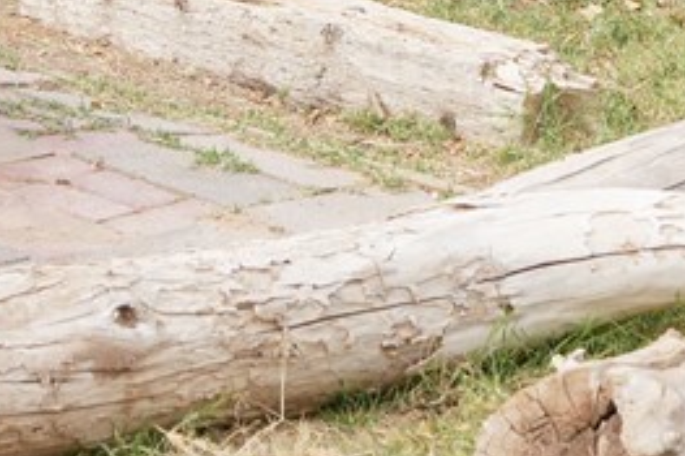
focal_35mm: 161
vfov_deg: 8.1
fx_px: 3061
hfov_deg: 12.8
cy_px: -459
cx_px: 337
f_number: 5
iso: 125
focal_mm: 39
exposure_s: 1/400
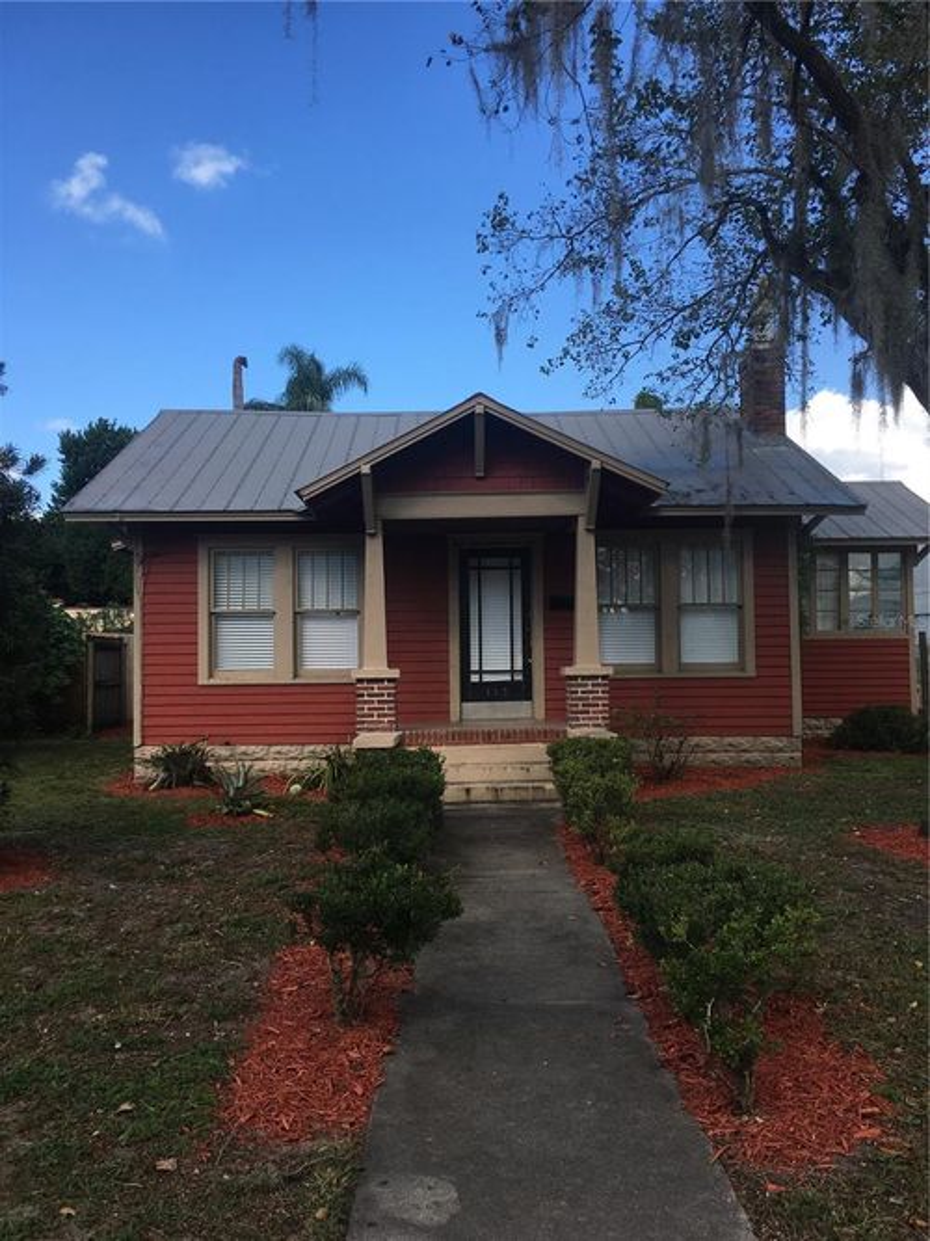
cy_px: 620
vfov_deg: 61.7
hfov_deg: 48.2
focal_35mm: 29
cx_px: 465
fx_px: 1039
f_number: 2.2
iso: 25
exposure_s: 1/739
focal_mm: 4.15
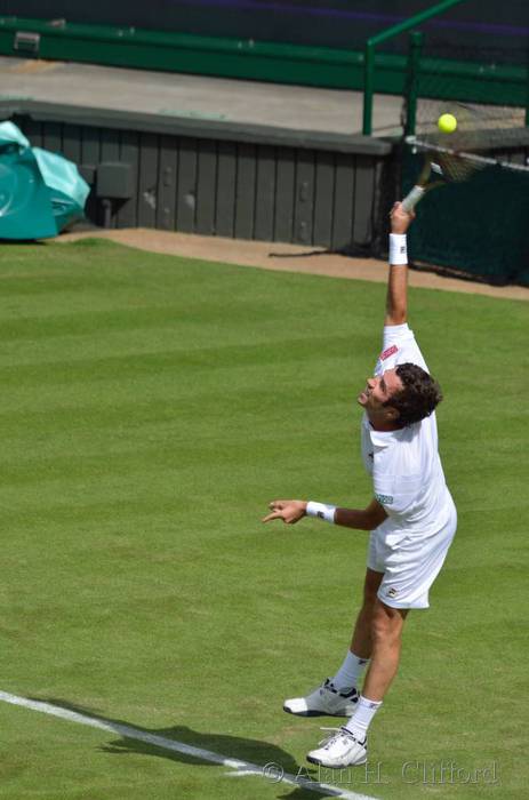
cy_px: 400
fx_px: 13297
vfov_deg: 3.4
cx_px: 264
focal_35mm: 600
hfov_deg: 2.3
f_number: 6.3
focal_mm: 400
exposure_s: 1/640
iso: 100
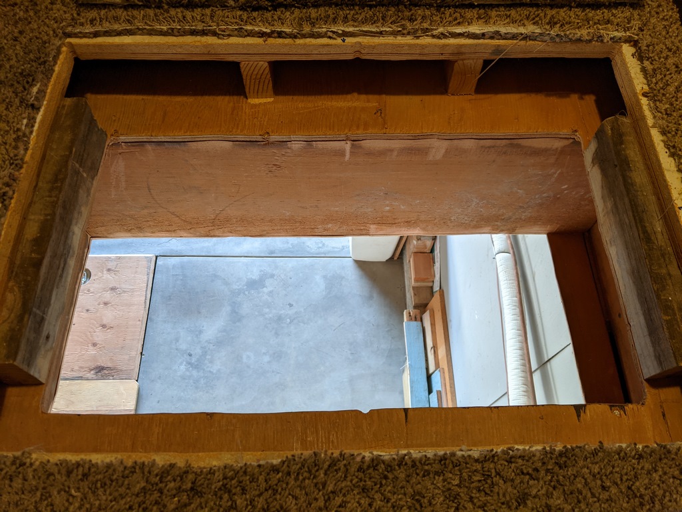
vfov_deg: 51.4
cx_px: 341
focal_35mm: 27
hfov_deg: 65.3
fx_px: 532
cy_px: 256
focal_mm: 4.44
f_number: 1.8
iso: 78
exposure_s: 1/24
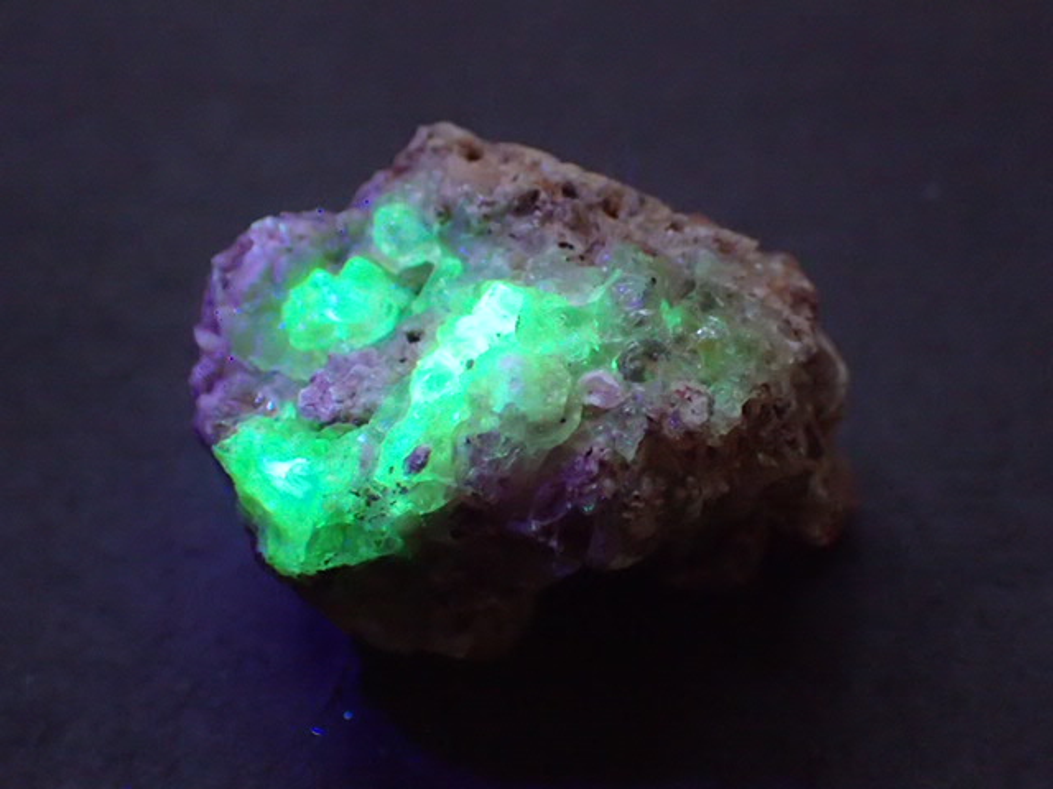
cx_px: 526
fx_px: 1491
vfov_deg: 29.7
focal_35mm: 49
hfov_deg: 38.9
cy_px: 394
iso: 1600
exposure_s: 1/15
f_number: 3.2
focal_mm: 8.99
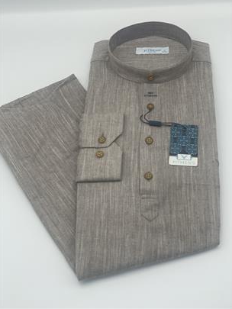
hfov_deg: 27.5
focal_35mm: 53
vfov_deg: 36.2
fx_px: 473
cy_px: 152
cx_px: 116
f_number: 2
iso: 32
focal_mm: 6
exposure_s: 1/326
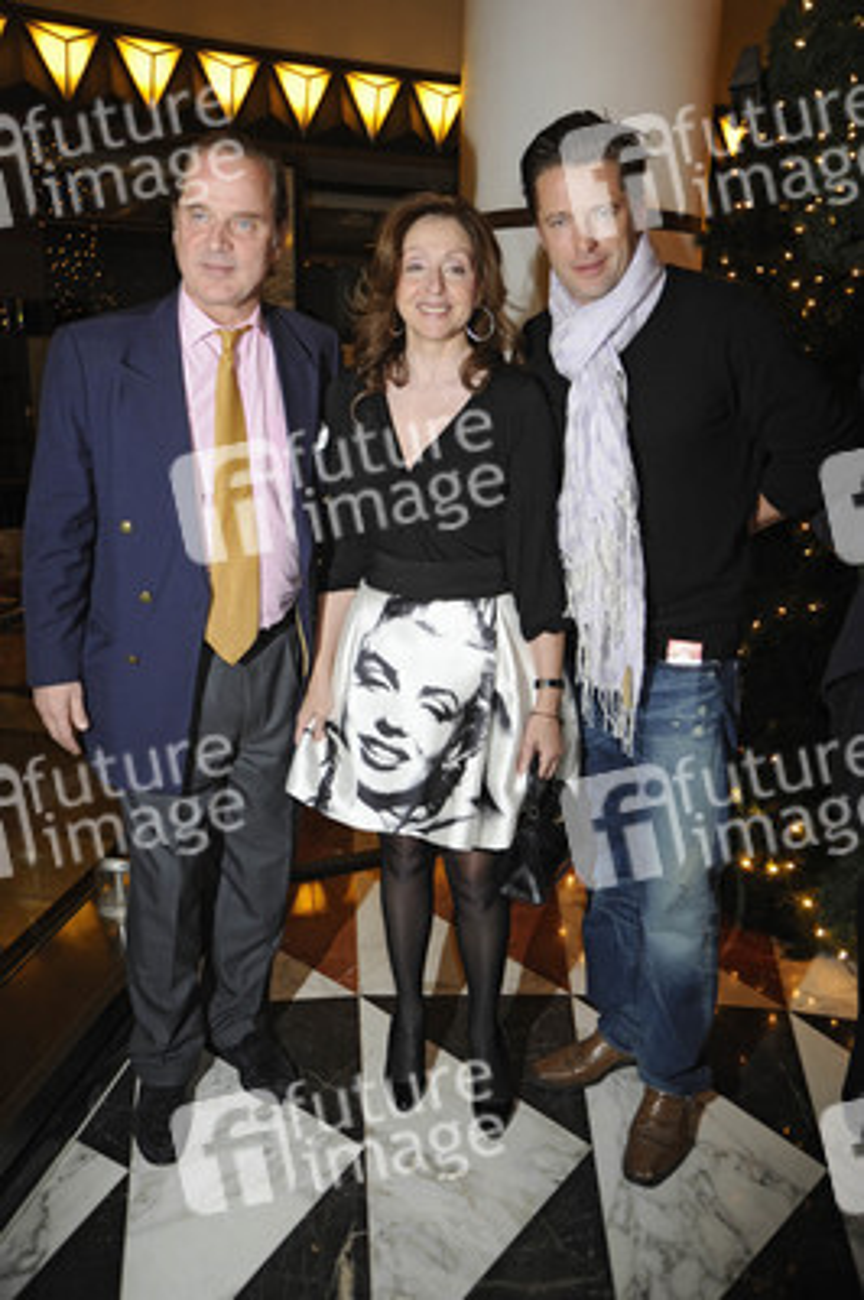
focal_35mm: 30
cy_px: 650
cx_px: 432
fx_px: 1082
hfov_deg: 43.5
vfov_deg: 62.0
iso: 1250
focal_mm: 30
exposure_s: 1/40
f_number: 5
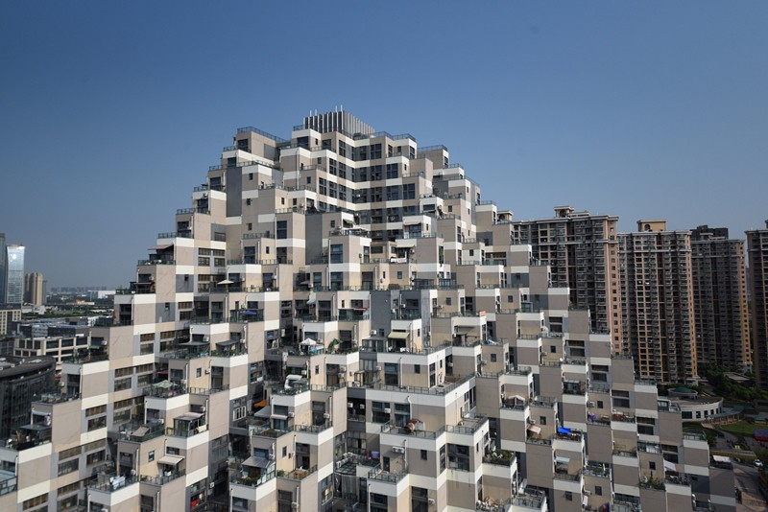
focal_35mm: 24
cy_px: 256
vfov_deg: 53.2
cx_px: 384
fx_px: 512
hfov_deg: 73.7
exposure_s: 1/4000
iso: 560
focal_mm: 24
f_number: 5.6
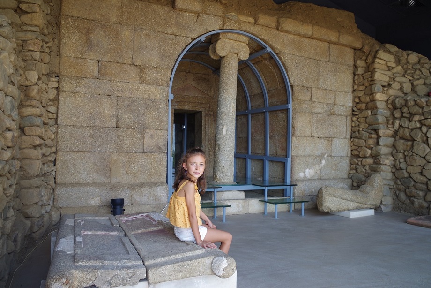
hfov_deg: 67.4
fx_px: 323
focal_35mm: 27
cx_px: 216
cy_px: 144
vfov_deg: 48.0
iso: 100
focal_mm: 18
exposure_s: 1/80
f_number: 4
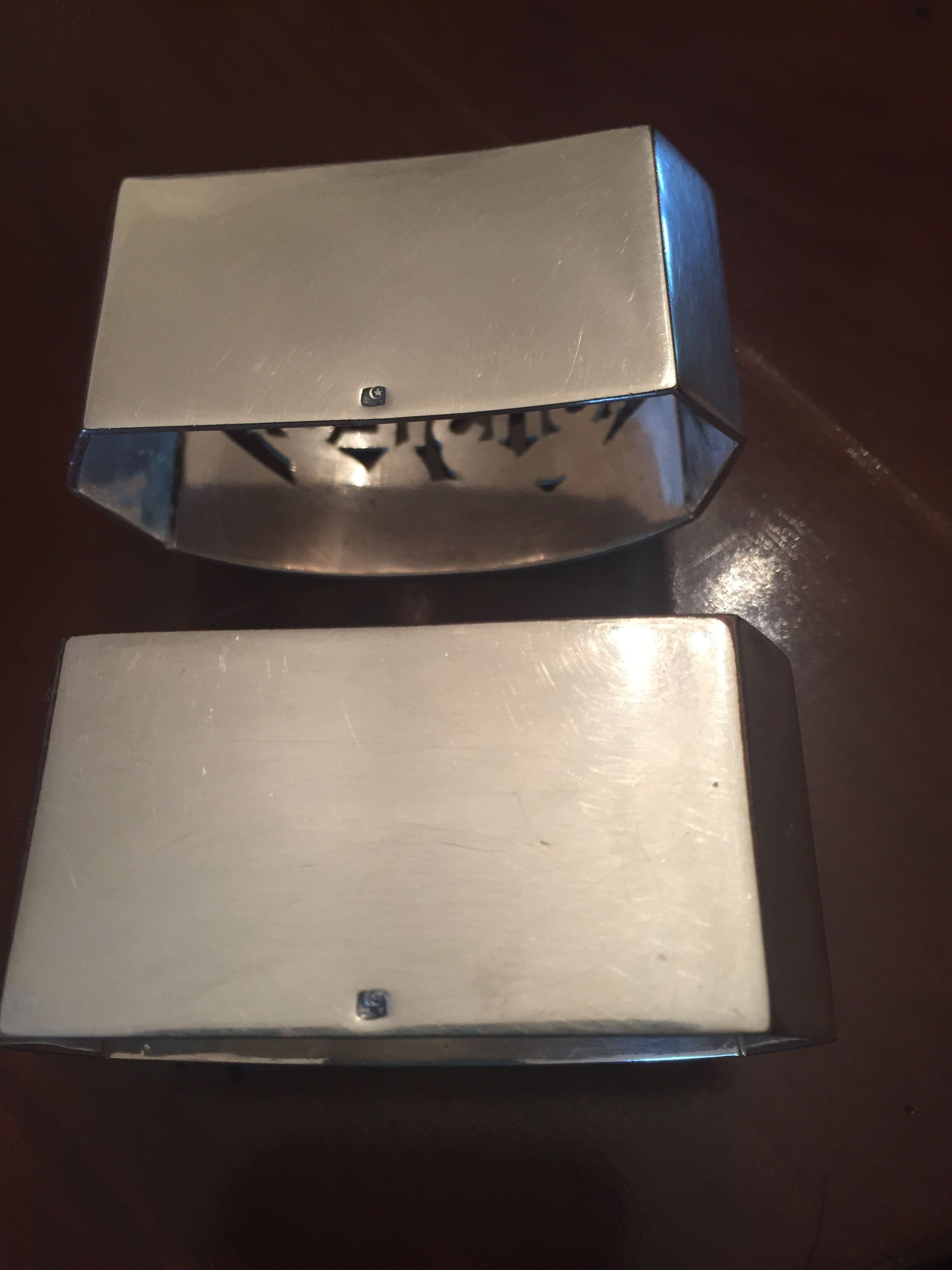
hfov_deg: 48.2
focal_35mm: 29
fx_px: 1063
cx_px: 476
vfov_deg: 61.7
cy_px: 635
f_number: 2.2
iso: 125
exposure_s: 1/33
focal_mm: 4.15
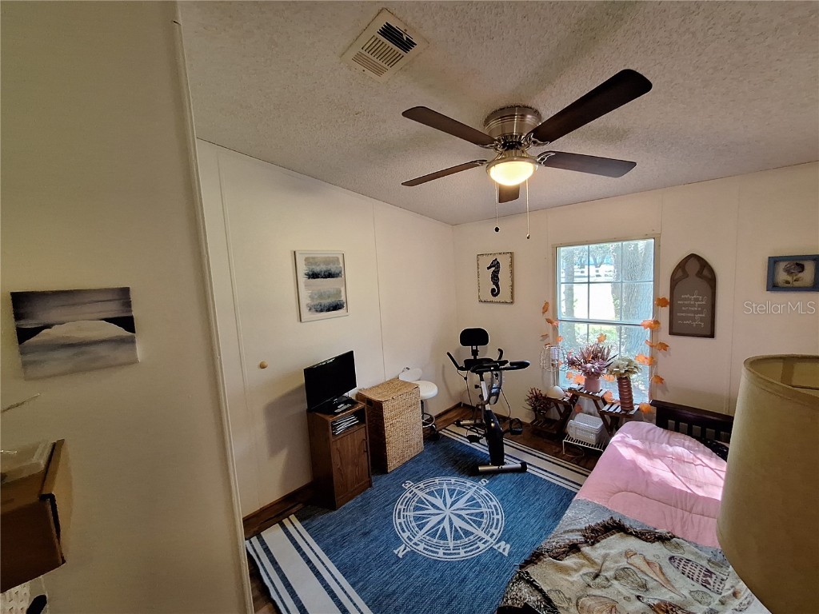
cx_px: 410
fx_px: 308
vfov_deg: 89.9
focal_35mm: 13
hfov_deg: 106.2
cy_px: 307
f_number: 2.2
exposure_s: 1/40
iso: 200
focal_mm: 1.74
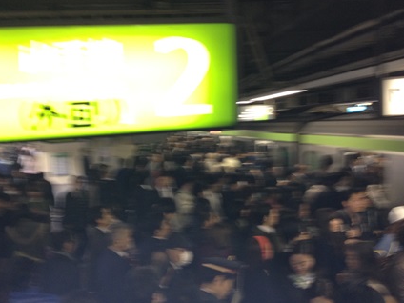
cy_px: 154
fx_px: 432
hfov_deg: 50.1
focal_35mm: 37
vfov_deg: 38.7
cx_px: 205
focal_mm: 4.28
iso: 125
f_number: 2.4
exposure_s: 1/20
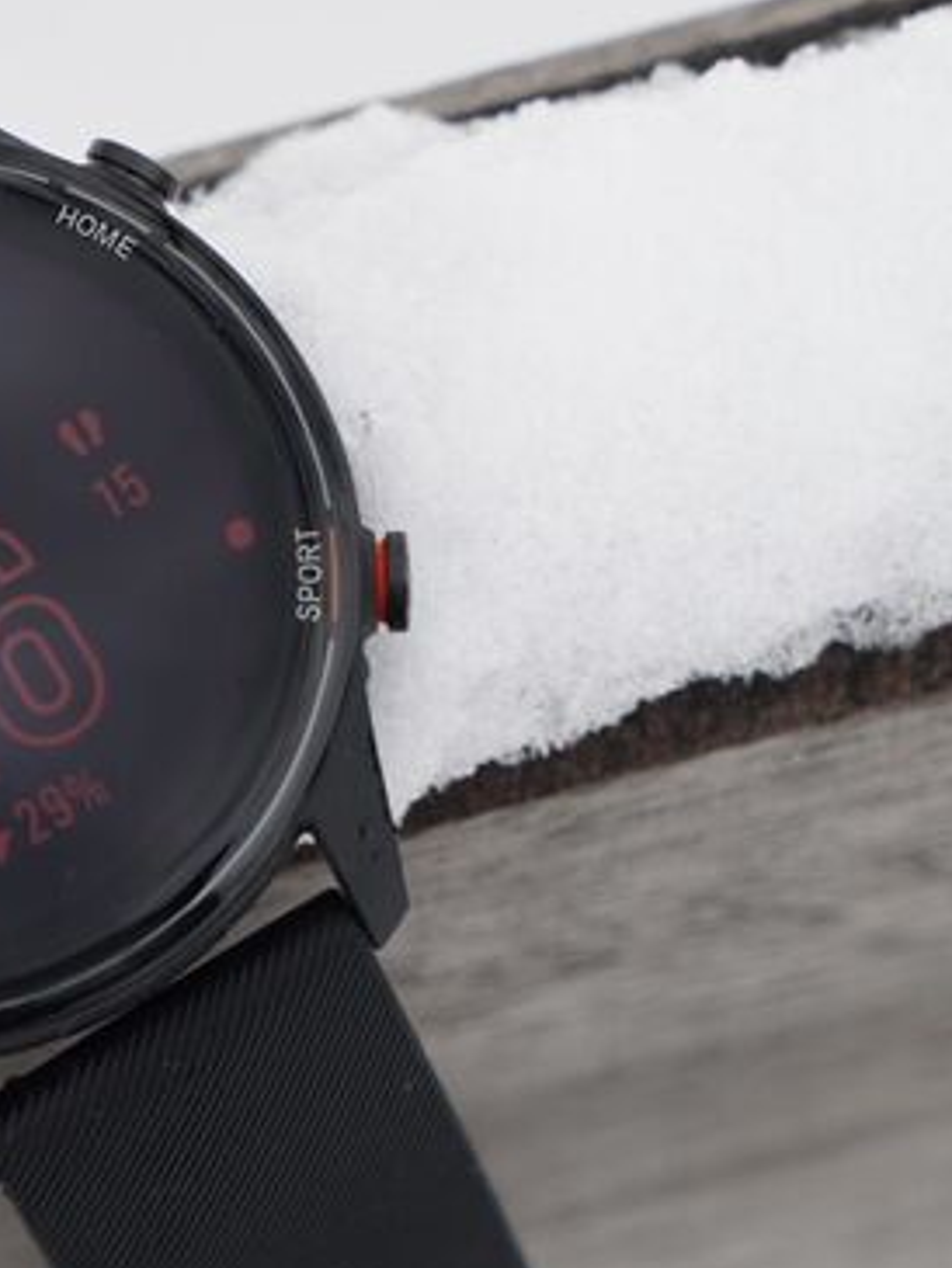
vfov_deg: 11.2
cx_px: -35
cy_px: 761
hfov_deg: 8.3
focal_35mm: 177
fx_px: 6487
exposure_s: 1/160
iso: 100
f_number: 5.6
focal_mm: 70
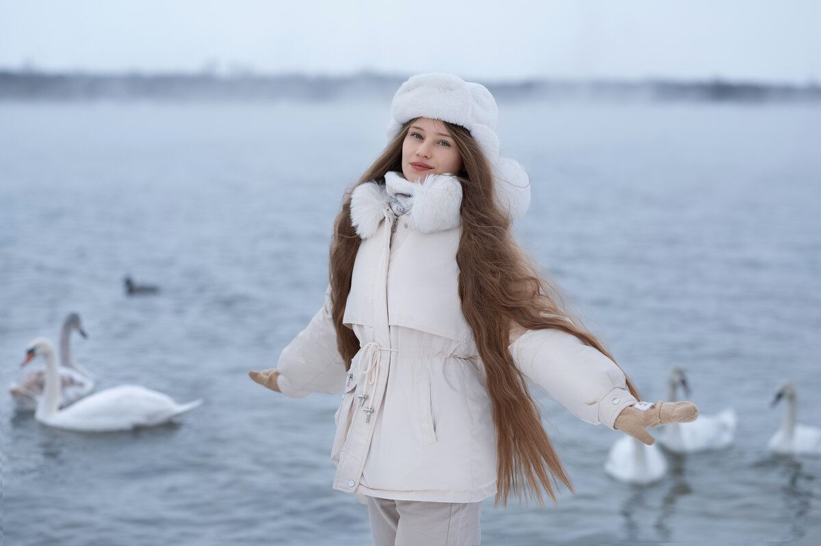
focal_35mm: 85
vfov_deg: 16.1
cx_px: 410
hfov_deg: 23.9
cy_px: 273
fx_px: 1938
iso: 100
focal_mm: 85
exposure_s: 1/500
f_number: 3.2
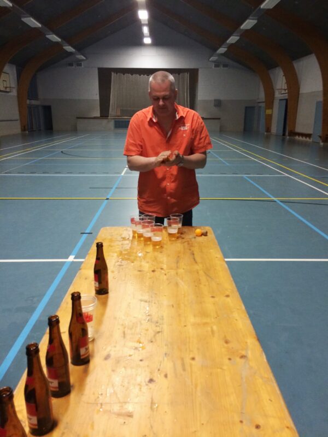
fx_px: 379
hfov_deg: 46.8
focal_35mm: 30
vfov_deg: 60.0
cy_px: 218
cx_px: 164
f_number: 2.2
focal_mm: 4.12
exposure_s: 1/30
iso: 160
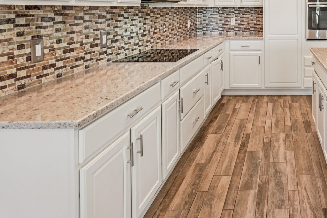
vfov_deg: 37.5
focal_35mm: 32
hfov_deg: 53.0
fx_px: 291
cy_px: 9
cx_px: 282
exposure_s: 1/20
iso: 400
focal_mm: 16
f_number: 8
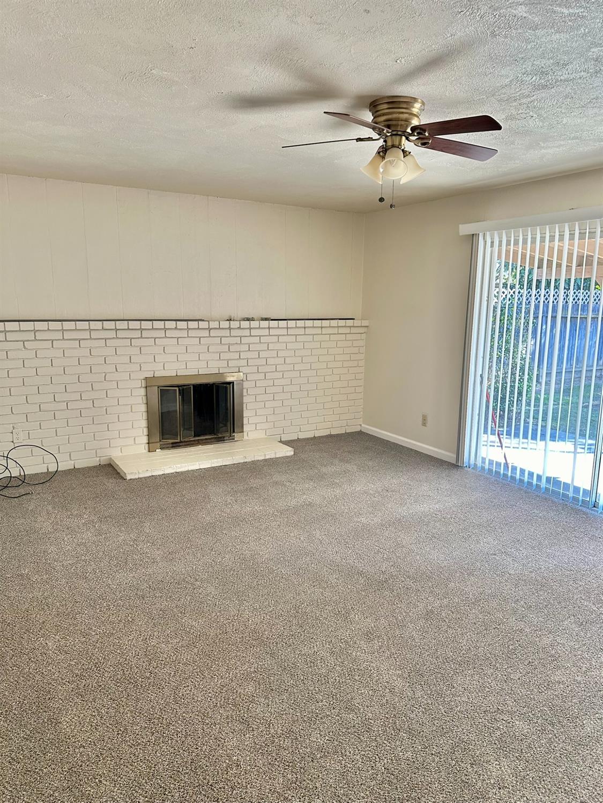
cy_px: 402
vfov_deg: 71.6
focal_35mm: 24
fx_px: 557
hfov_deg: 56.8
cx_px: 302
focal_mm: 6.86
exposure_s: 1/120
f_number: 1.78
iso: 200
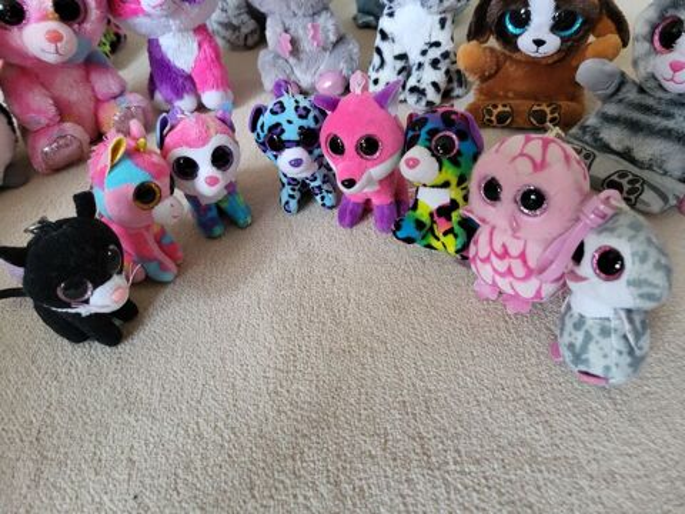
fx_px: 515
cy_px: 257
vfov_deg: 53.1
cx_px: 342
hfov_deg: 67.3
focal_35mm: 26
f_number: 1.8
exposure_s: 1/50
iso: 320
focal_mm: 5.4
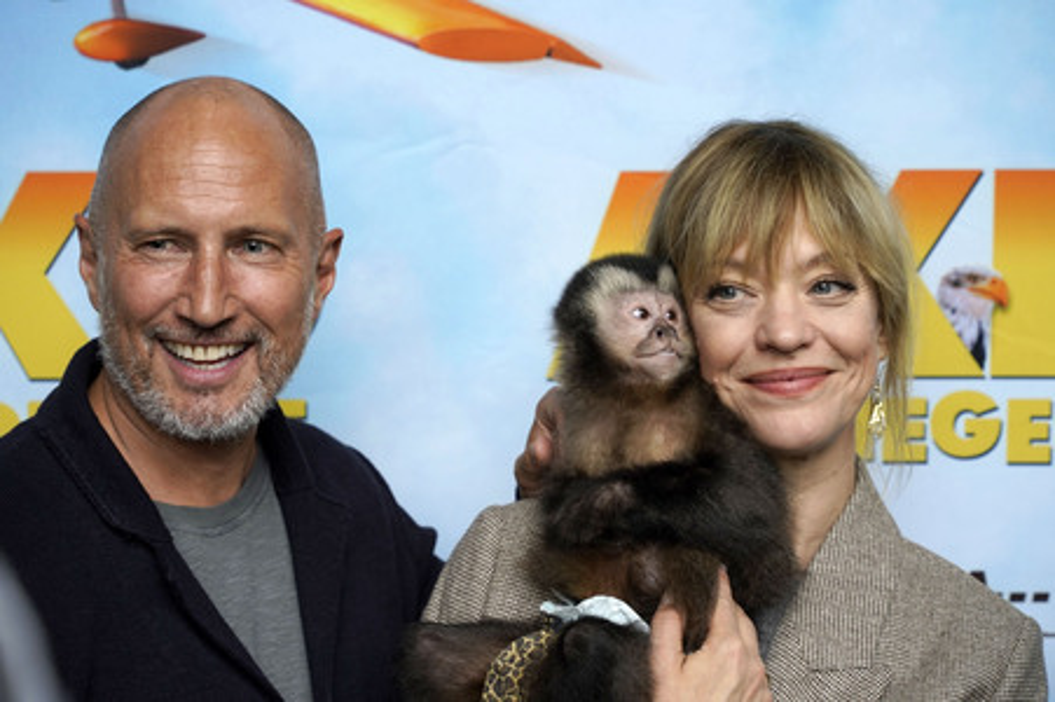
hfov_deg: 22.4
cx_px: 528
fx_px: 2665
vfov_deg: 15.0
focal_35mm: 91
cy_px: 351
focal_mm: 91
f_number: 5.6
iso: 640
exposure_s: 1/160
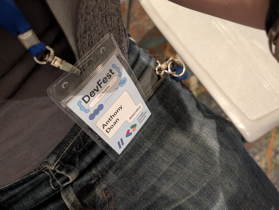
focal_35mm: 24
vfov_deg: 56.9
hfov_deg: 71.5
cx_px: 140
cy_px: 105
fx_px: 194
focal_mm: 6.9
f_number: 1.68
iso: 1747
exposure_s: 1/30.4
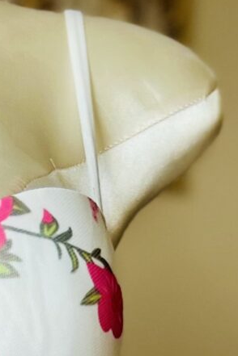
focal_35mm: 157
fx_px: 1557
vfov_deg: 12.0
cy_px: 654
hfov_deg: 8.5
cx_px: -121
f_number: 1.5
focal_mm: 5.7
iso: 40
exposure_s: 1/121
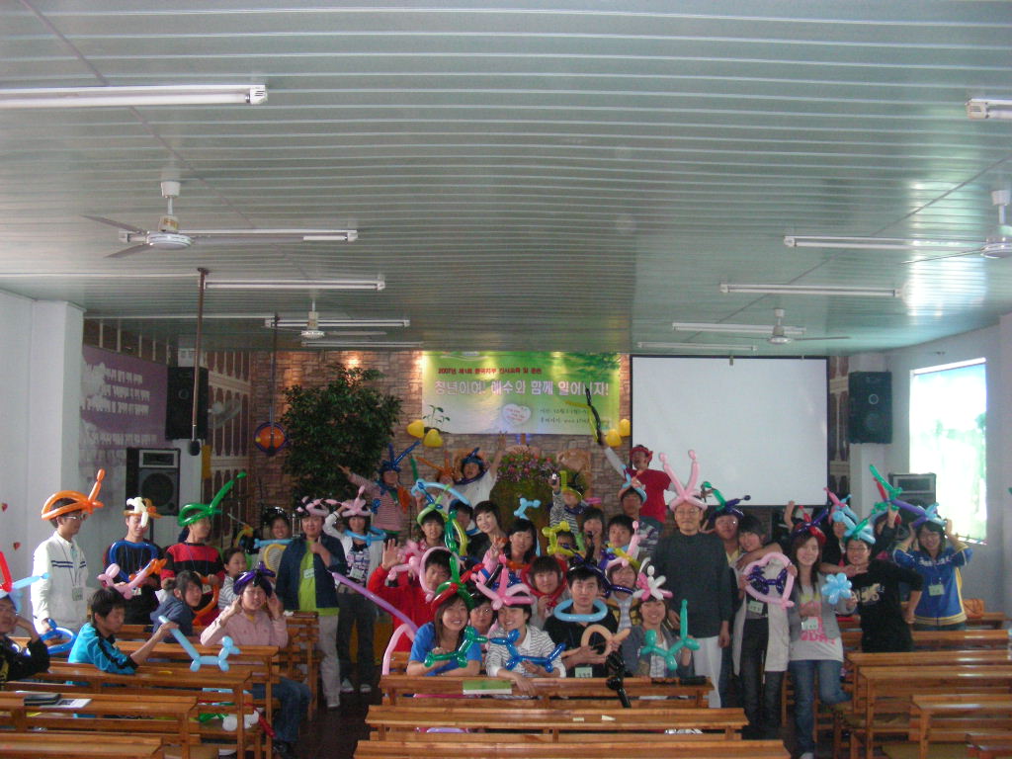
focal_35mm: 38
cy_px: 380
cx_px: 506
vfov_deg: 37.7
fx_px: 1111
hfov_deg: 49.0
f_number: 3.5
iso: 309
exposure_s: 1/60
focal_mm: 6.3
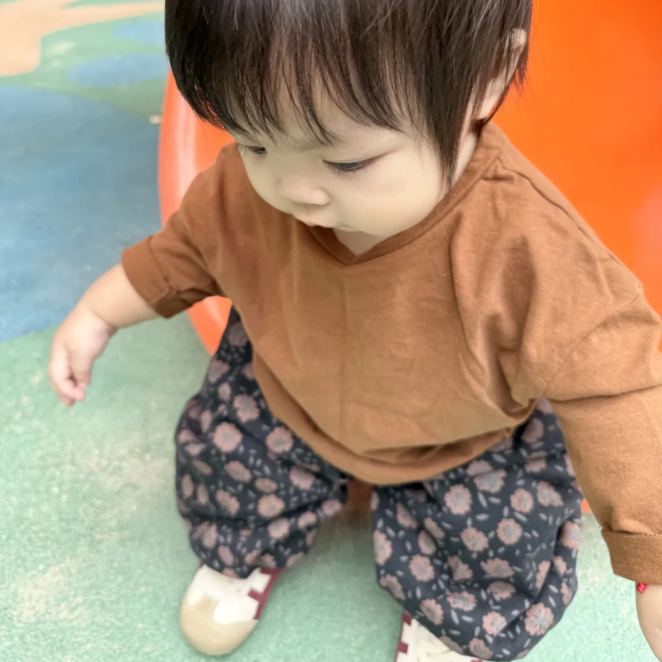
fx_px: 627
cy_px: 214
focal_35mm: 29
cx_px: 326
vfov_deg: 54.4
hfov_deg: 55.6
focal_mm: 6.76
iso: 64
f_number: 1.78
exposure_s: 1/177
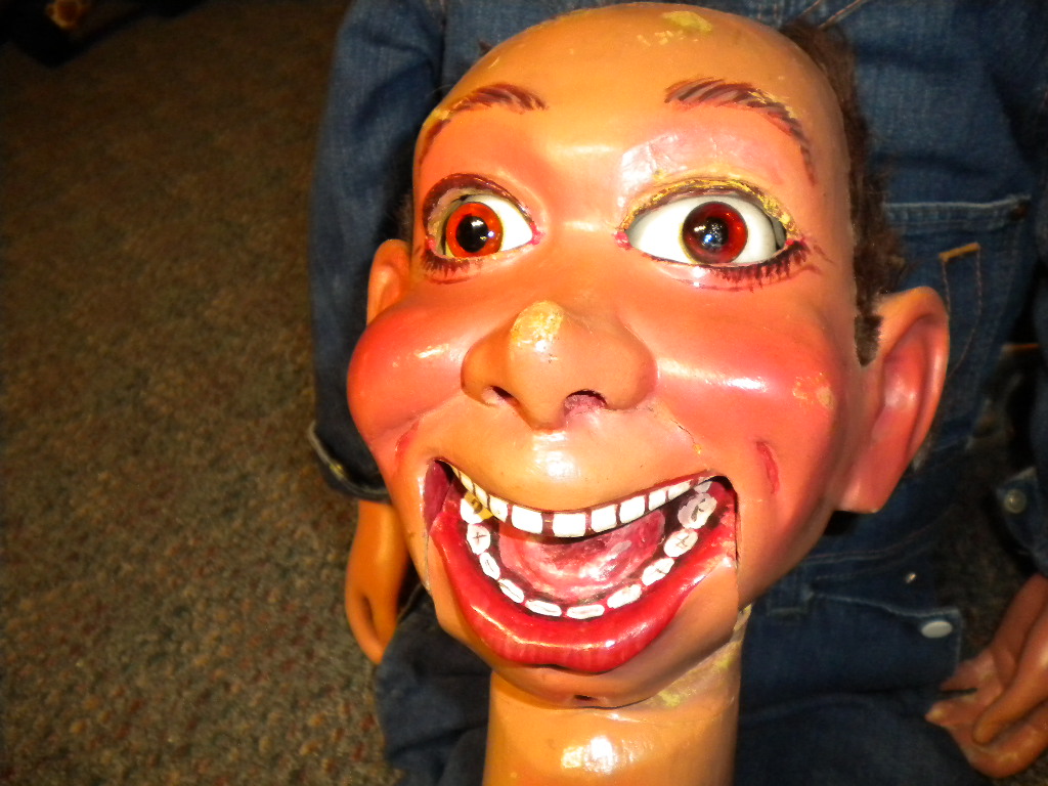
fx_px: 1060
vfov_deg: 40.7
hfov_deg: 52.6
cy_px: 393
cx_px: 524
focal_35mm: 35
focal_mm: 6.3
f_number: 3.1
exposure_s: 1/30
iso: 400
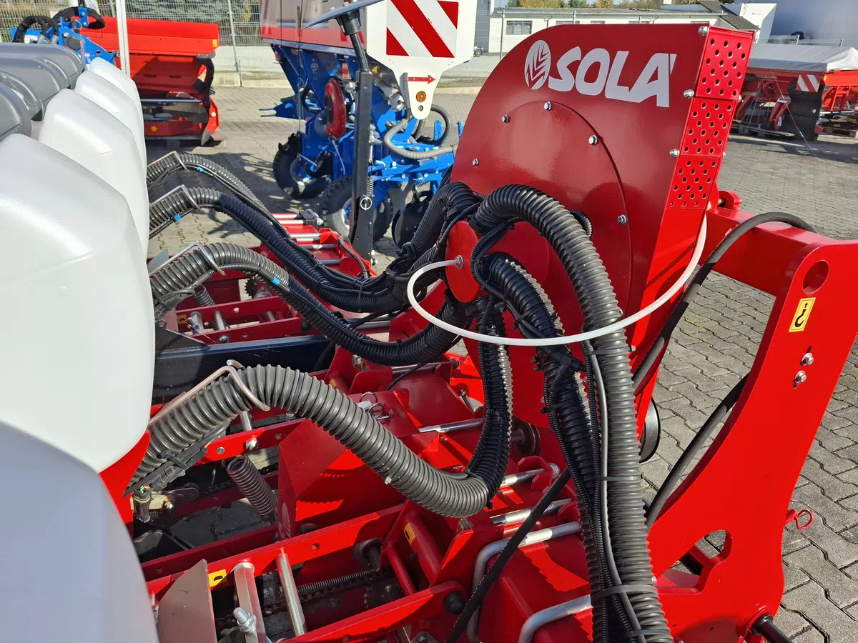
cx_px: 429
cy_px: 322
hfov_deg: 73.9
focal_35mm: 23
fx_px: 570
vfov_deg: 58.9
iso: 50
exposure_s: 1/1634
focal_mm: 5.54
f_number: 1.8
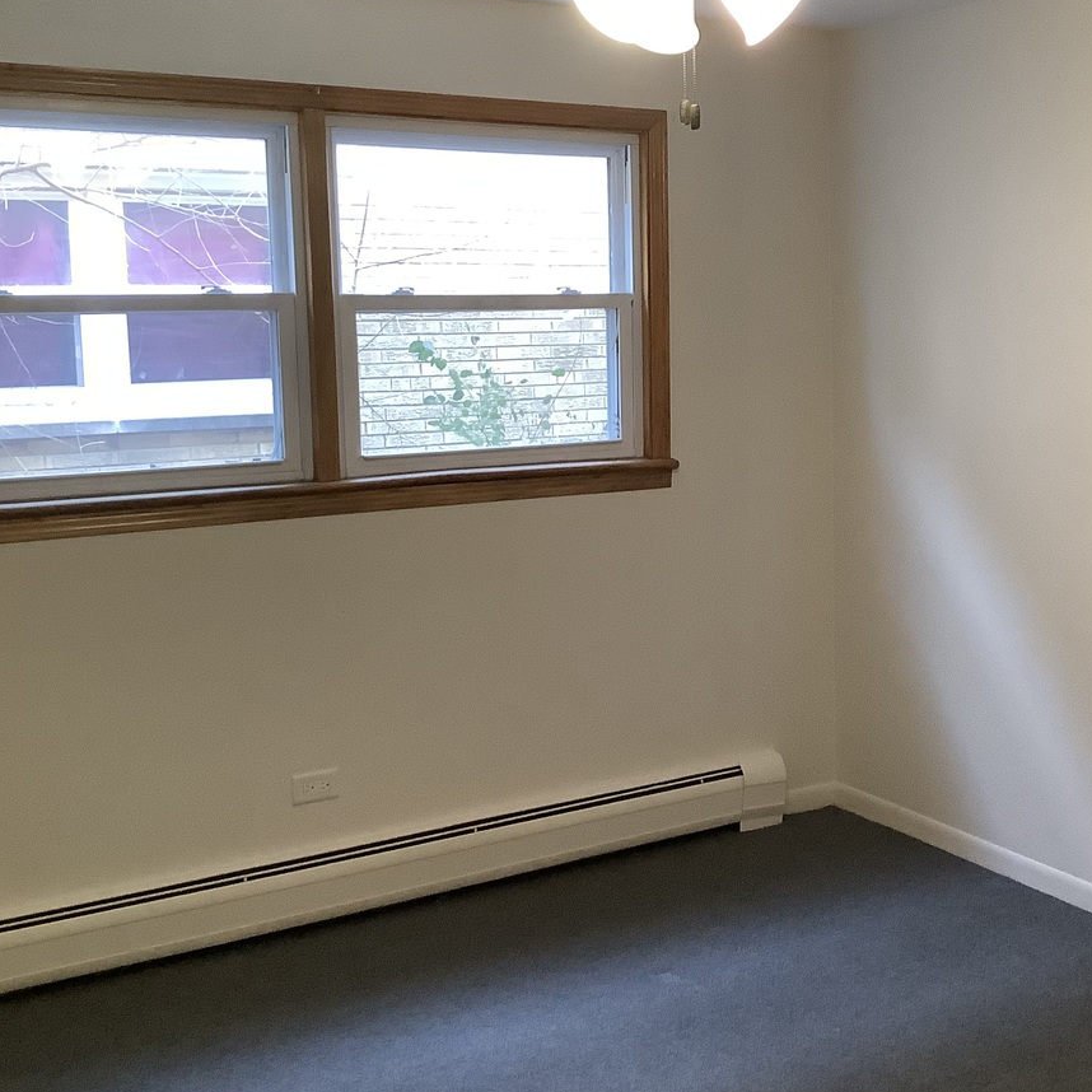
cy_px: 473
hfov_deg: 35.9
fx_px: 1642
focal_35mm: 46
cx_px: 834
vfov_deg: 36.7
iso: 320
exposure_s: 1/60
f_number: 2.4
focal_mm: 3.3
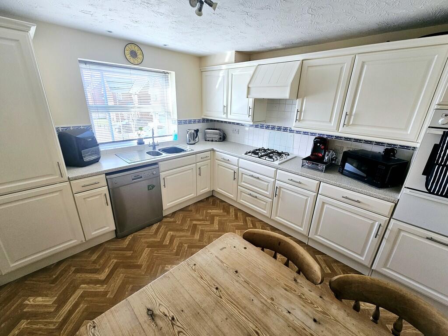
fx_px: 168
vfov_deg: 89.9
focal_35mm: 13
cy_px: 168
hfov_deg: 106.2
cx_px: 224
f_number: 2.2
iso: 80
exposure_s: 1/71.4
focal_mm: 2.2
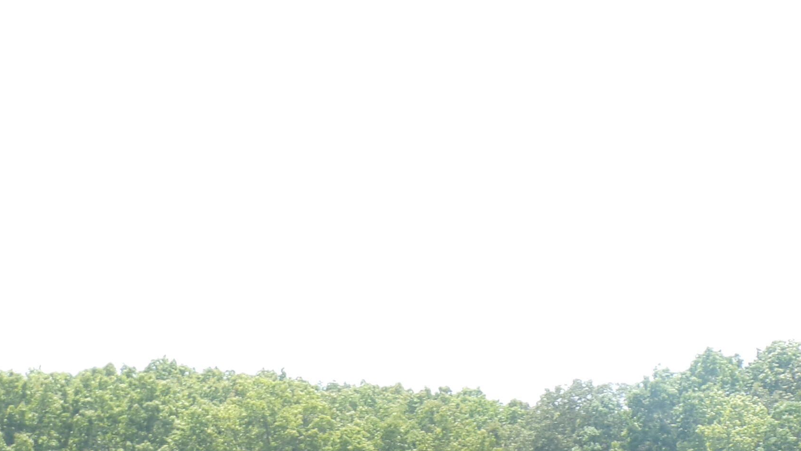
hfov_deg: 14.9
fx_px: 3058
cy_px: 525
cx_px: 558
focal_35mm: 144
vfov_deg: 8.3
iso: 100
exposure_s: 1/60
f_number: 7.7
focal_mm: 13.3
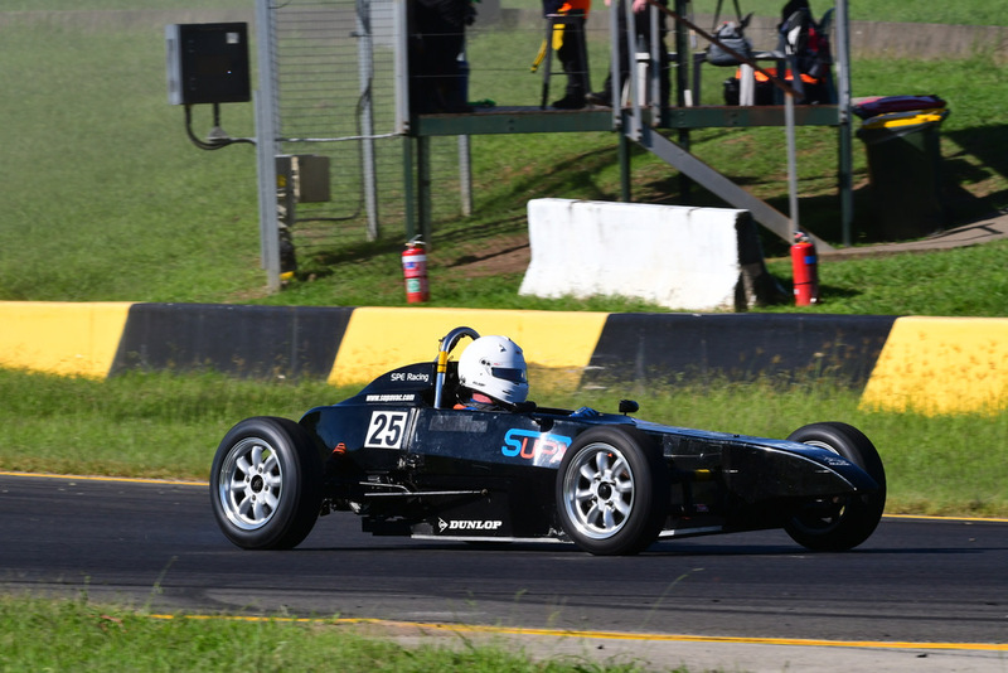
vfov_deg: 4.6
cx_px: 504
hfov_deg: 6.9
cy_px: 336
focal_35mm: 300
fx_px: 8403
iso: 500
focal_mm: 200
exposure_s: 1/640
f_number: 13
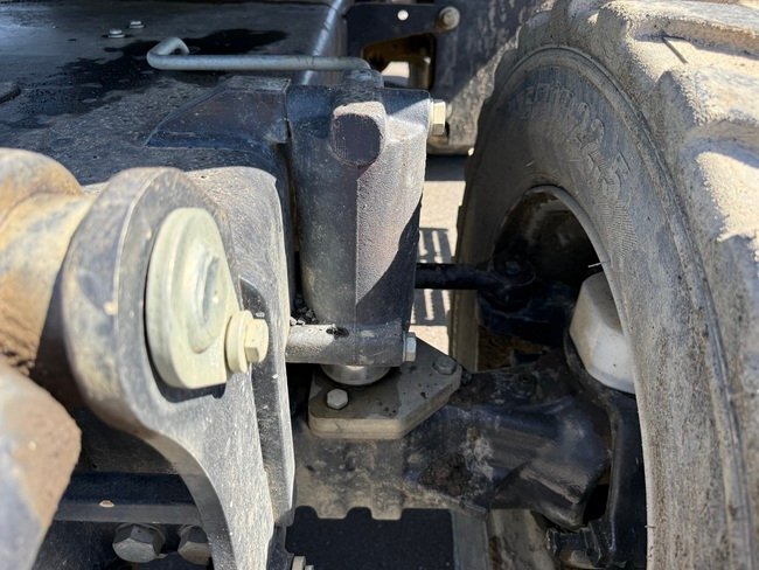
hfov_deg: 71.6
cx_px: 380
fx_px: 526
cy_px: 285
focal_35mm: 24
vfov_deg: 56.8
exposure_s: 1/1174
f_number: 1.78
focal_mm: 6.76
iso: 80
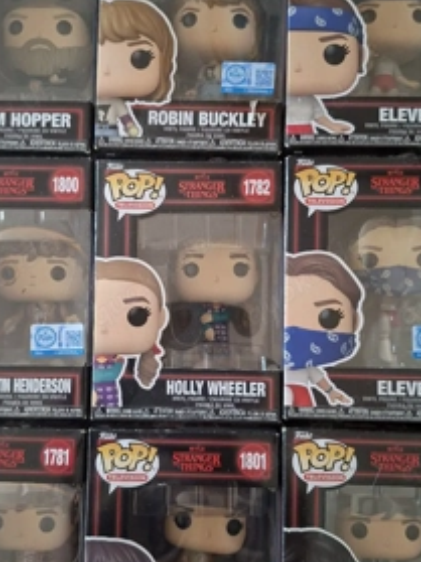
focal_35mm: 33
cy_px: 302
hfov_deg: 42.9
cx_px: 193
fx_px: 536
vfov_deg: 55.3
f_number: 1.8
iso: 640
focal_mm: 5.54
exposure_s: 1/25
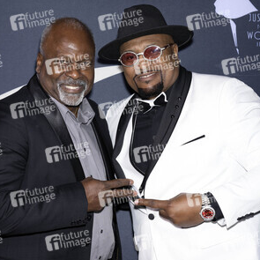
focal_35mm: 65
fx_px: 552
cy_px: 130
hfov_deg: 26.5
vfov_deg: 26.5
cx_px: 133
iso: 800
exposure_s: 1/200
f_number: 5.6
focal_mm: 50
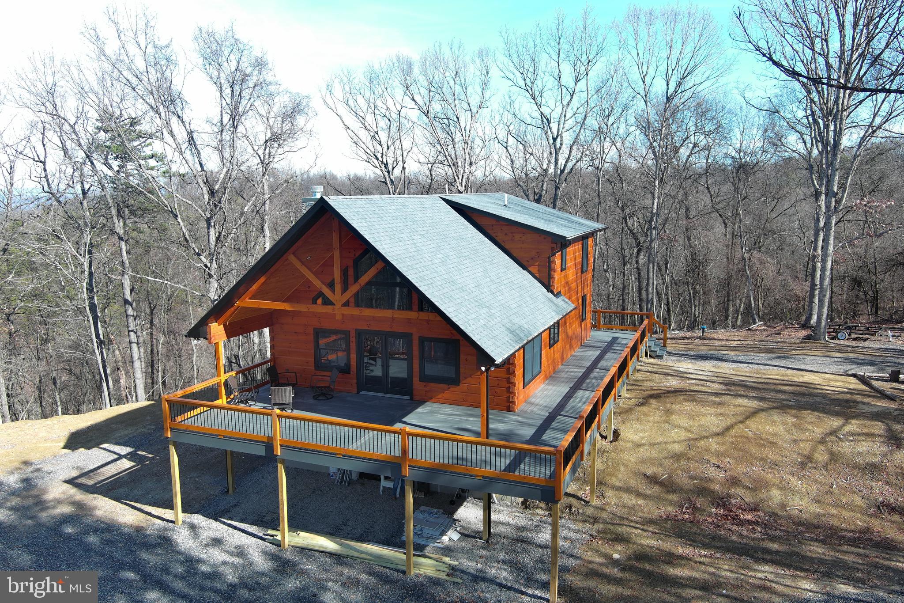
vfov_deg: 45.0
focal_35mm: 29
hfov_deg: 63.7
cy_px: 302
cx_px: 452
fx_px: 728
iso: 100
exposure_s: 1/414
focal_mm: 10.57
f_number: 2.8
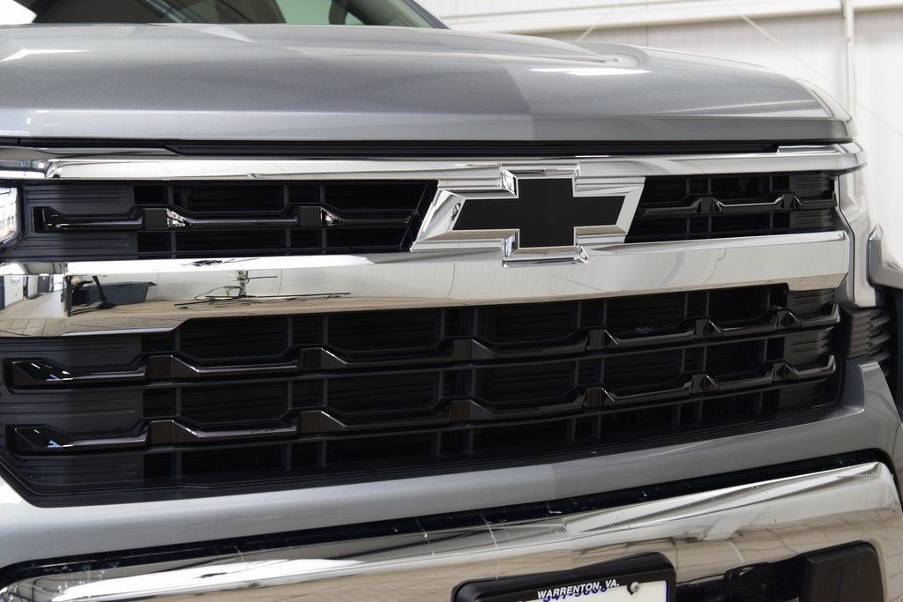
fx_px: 1580
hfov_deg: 31.9
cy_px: 301
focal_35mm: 63
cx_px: 452
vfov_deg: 21.6
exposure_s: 1/15
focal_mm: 42
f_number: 6.3
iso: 640
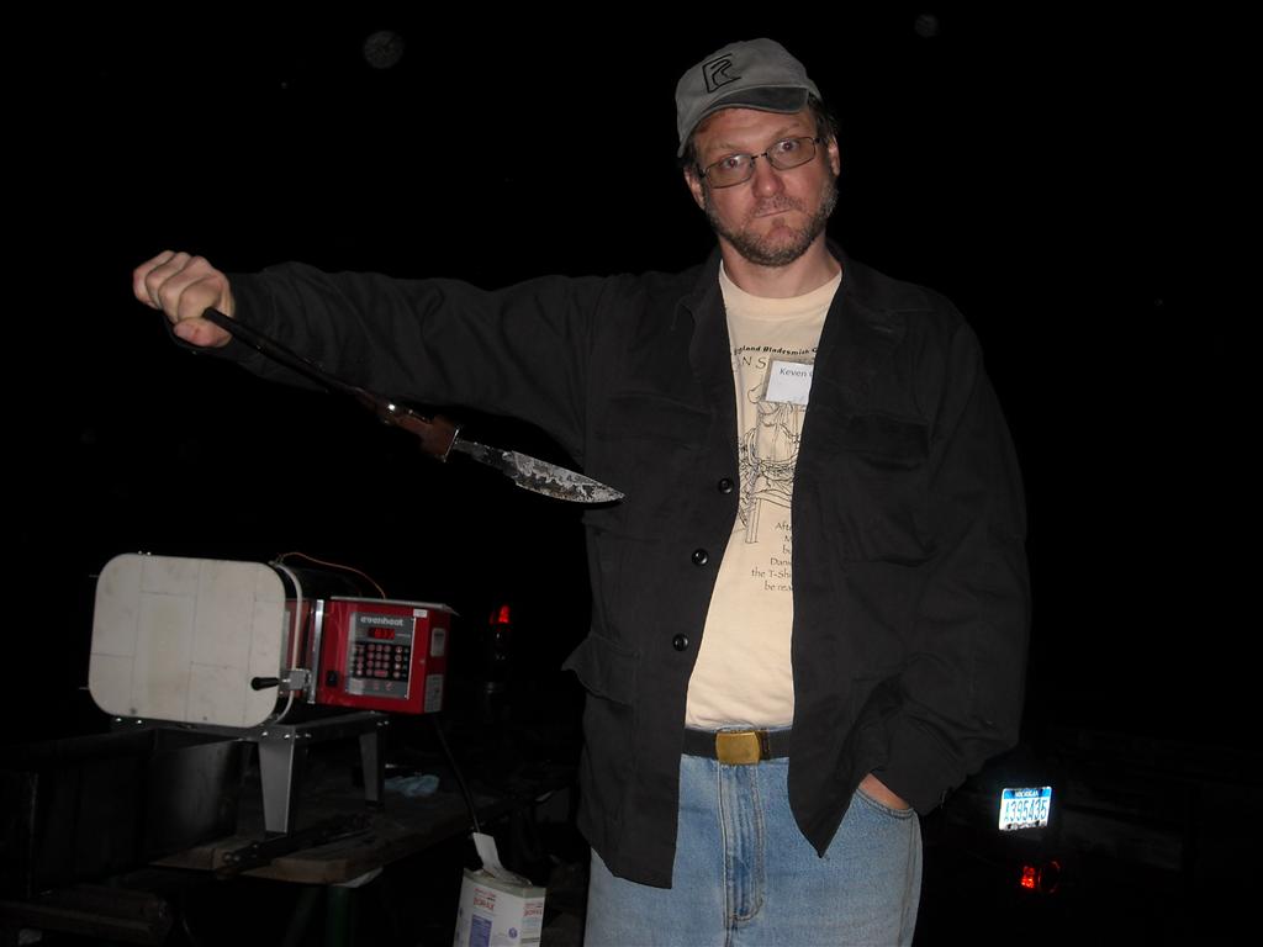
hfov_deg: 52.6
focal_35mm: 35
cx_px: 632
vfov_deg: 40.7
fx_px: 1277
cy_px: 474
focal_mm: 5.7
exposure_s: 1/60
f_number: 2.8
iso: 64
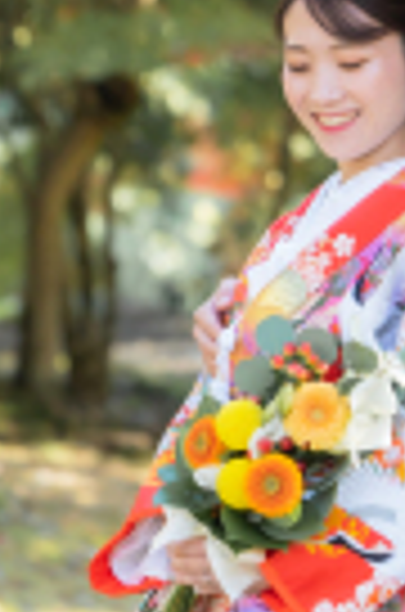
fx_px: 4681
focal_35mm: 276
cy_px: -126
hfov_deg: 5.0
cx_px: 256
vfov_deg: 7.4
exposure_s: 1/200
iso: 500
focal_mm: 78
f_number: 2.8
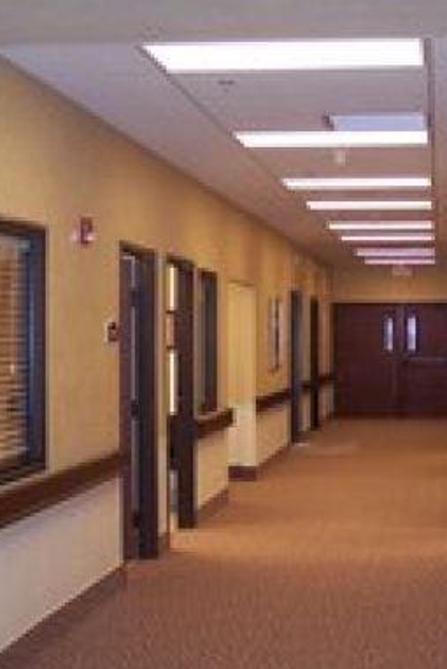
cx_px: 376
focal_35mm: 69
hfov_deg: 19.5
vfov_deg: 29.2
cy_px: 366
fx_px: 1284
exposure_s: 1/60
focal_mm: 6.3
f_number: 2.8
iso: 140
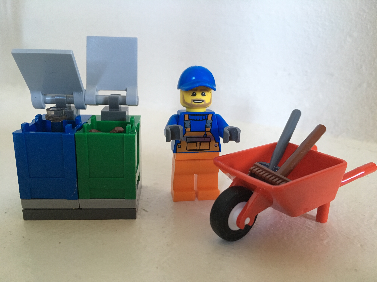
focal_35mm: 29
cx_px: 188
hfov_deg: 61.7
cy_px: 141
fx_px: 316
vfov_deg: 48.2
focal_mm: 4.15
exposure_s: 1/20
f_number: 2.2
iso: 200
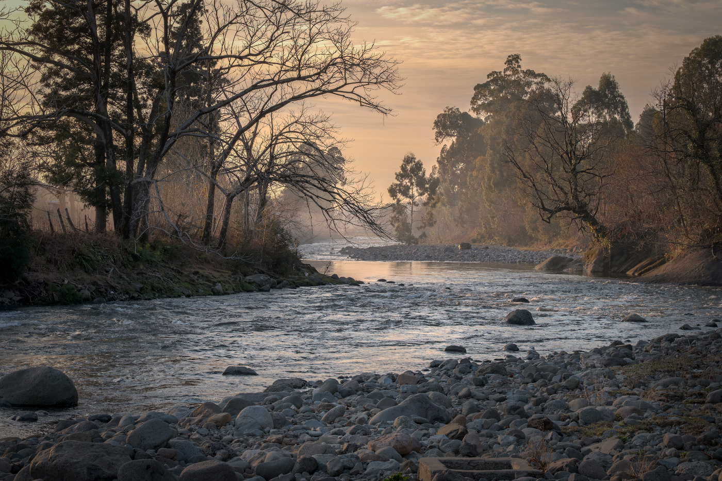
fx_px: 1624
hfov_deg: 25.1
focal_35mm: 81
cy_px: 240
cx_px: 361
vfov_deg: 16.9
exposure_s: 1/200
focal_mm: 54.1
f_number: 11
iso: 400
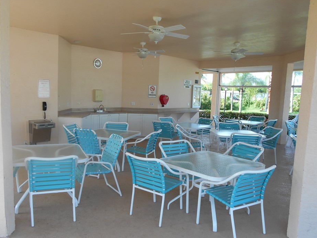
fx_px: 266
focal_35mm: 29
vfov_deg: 48.2
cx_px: 148
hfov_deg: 61.6
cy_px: 127
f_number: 3.2
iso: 80
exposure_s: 1/125
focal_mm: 4.6
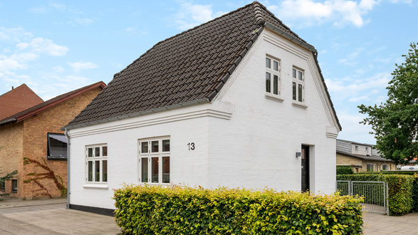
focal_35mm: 30
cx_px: 212
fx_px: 332
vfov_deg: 38.9
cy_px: 115
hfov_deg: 64.3
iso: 640
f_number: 8
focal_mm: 28
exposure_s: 1/800
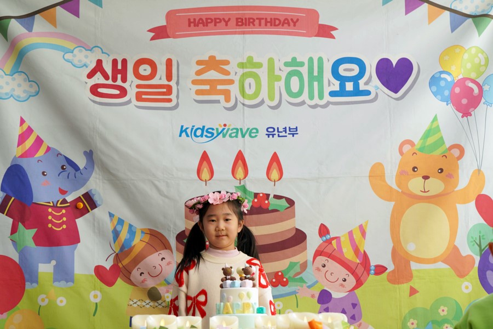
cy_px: 164
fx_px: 959
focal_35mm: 70
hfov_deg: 28.8
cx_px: 246
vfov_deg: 19.5
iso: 200
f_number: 4
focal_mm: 70
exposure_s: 1/160
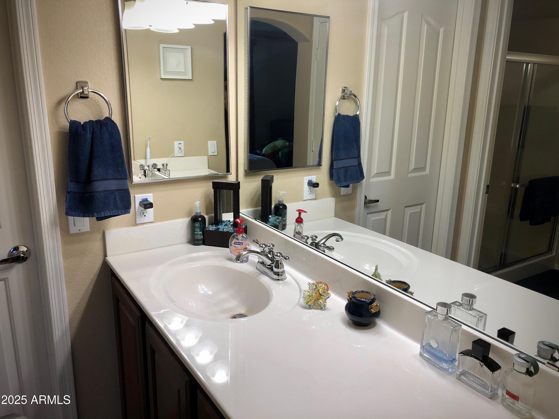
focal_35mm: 28
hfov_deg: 63.4
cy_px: 210
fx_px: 452
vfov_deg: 49.7
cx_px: 280
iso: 25
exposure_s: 1/40
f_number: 1.8
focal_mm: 4
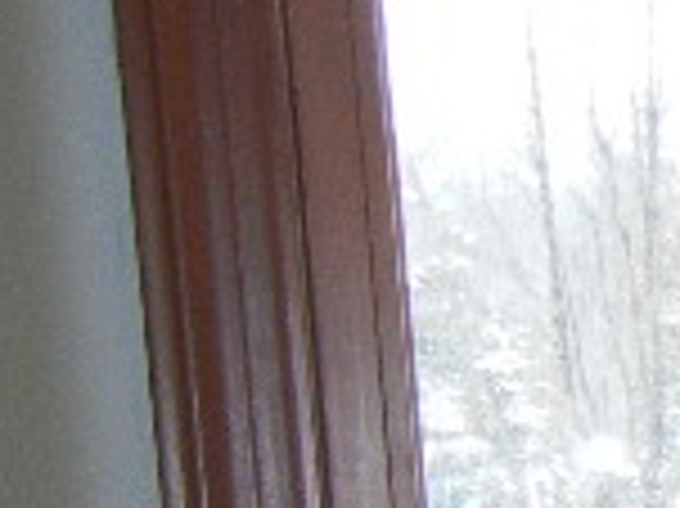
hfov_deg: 7.9
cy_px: 1263
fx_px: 3985
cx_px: 2252
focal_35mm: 203
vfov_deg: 6.9
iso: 200
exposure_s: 1/30
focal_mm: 5.4
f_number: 3.5
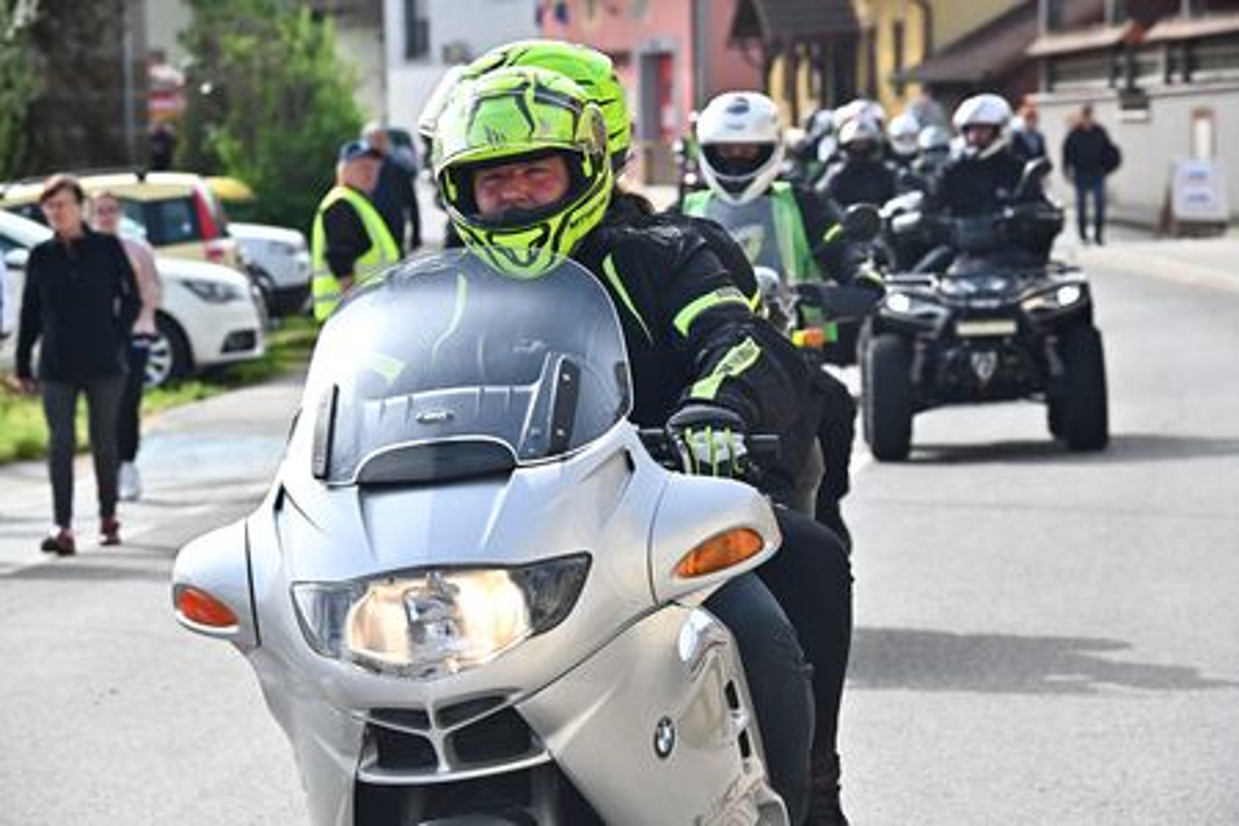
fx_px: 5850
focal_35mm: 170
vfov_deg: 8.1
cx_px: 620
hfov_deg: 12.1
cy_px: 413
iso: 1600
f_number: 10
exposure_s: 1/2000
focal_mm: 170
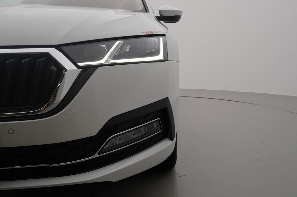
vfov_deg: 36.8
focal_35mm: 36
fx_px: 297
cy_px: 98
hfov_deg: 53.2
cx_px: 148
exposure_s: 1/100
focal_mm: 24
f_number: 6.3
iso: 125
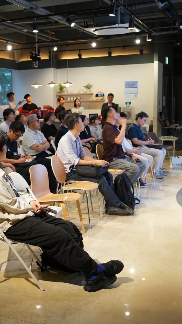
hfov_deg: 24.2
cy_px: 159
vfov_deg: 42.9
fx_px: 412
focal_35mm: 48
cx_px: 18
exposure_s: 1/160
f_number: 4
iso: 1600
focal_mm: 30
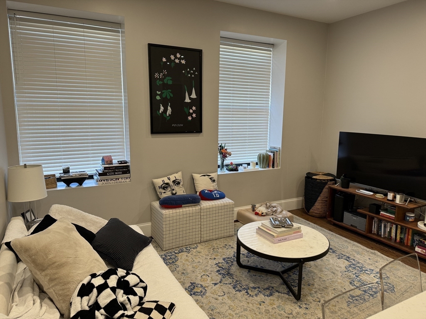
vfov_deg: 56.8
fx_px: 295
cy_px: 160
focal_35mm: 24
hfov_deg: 71.6
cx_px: 213
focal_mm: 6.86
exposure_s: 1/60
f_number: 1.78
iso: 125
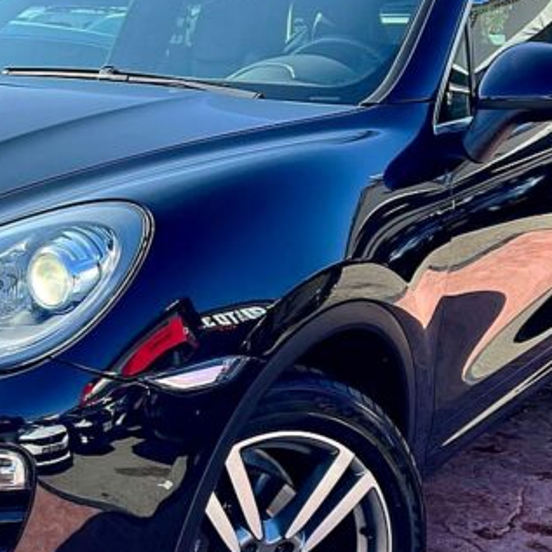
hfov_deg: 28.6
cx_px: 71
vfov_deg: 29.4
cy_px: 347
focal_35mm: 58
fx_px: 1046
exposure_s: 1/1645
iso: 50
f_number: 1.5
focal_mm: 5.7
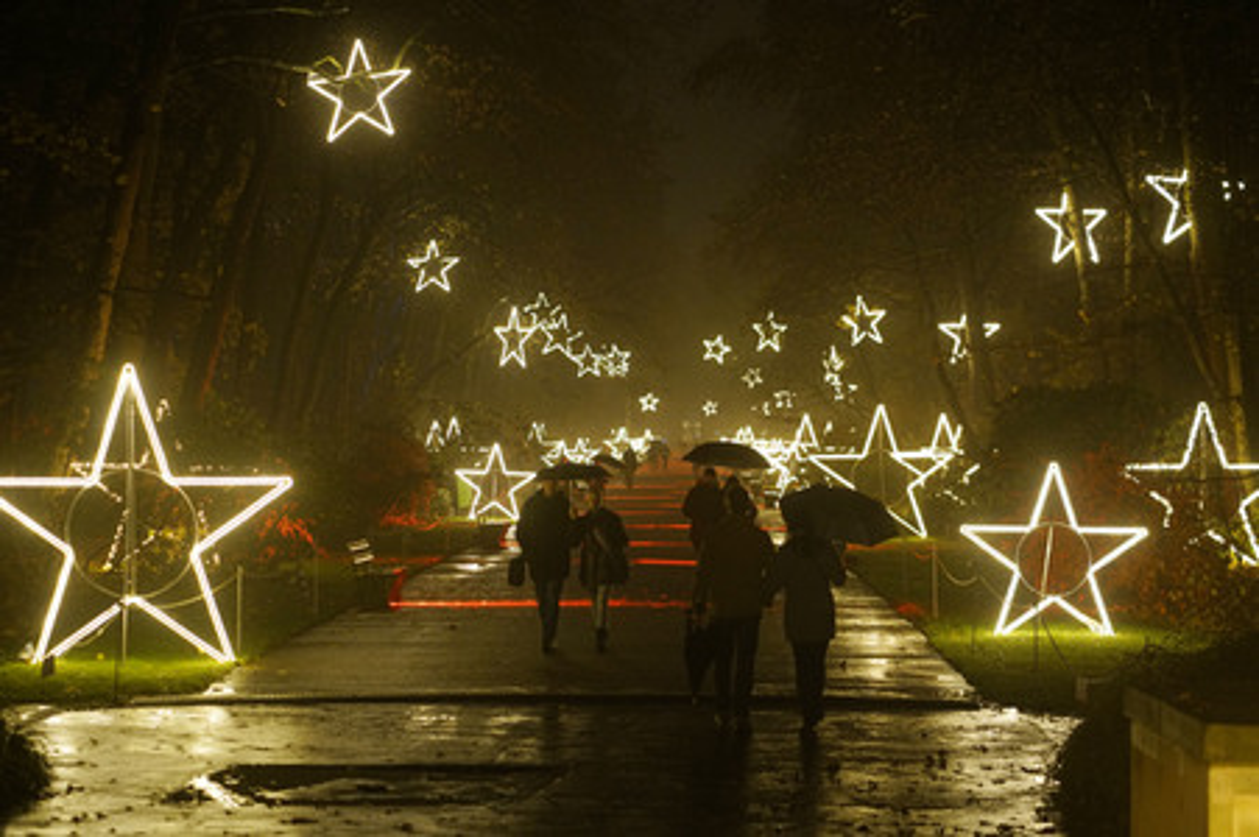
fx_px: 2970
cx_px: 630
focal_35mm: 85
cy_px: 418
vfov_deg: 16.0
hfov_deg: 23.9
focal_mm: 85
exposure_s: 1/50
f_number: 2.8
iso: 1600
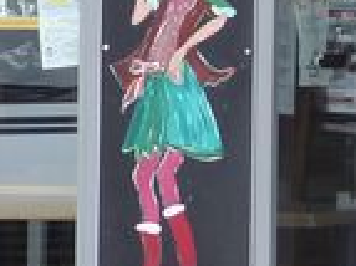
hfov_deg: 3.1
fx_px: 6669
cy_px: -144
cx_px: 316
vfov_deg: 2.3
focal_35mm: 649
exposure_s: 1/125
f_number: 3.5
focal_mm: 20.9
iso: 100
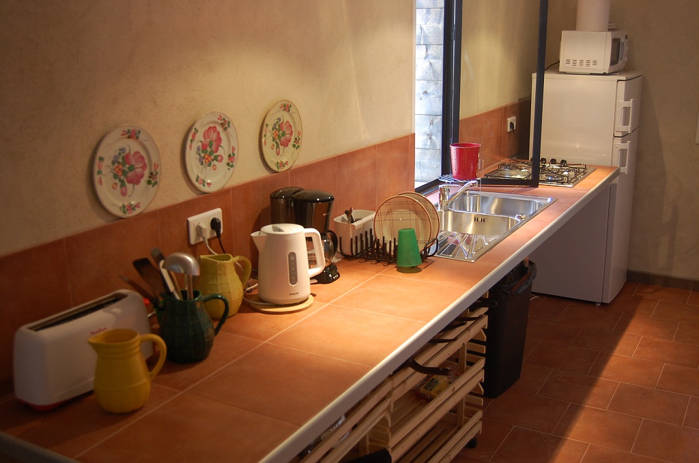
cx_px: 350
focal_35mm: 39
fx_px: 756
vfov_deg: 34.1
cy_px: 232
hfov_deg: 49.6
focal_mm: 26
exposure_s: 1/40
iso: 400
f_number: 4
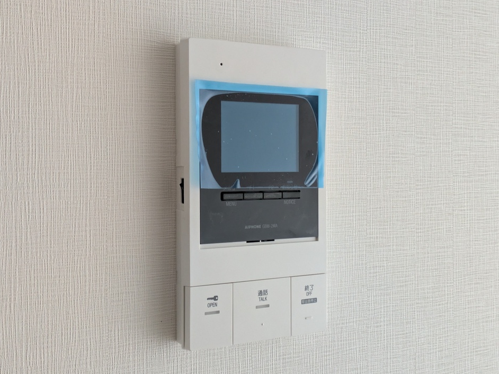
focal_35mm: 52
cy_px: 185
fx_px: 749
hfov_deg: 36.8
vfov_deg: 28.0
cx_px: 247
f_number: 1.89
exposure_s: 1/24
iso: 330
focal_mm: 5.43
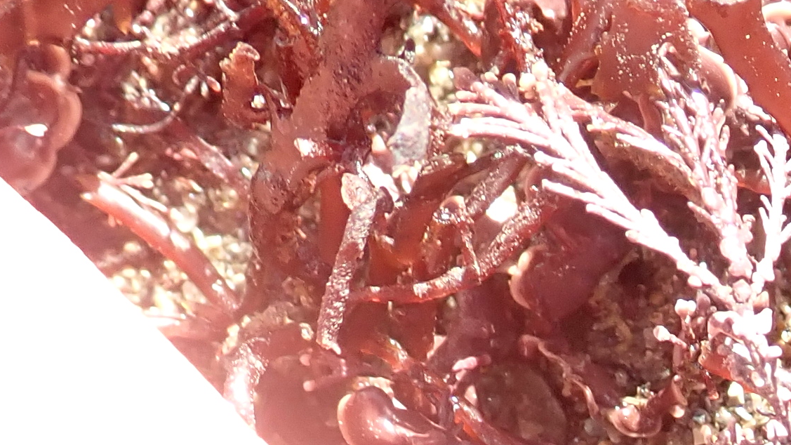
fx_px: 2433
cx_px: 979
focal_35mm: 116
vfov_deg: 9.8
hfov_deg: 17.5
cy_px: 863
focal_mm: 5.5
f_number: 3.2
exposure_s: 1/160
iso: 100
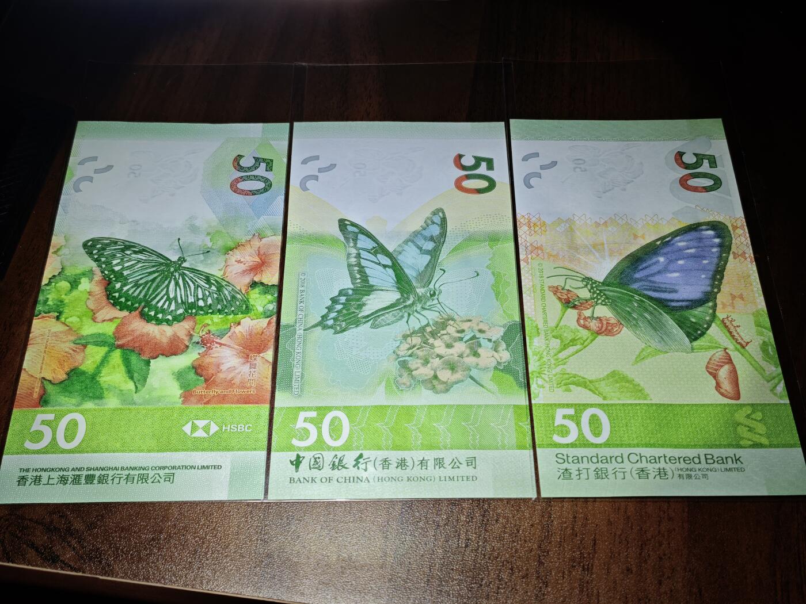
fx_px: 1164
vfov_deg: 29.1
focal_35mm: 50
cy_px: 302
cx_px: 403
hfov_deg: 38.2
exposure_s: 1/95
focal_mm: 5.85
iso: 125
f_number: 1.63
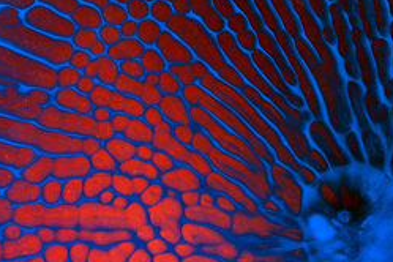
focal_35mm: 253
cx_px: 342
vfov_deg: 5.4
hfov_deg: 8.1
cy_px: 148
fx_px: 2762
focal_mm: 105
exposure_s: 1/60
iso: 64
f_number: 13
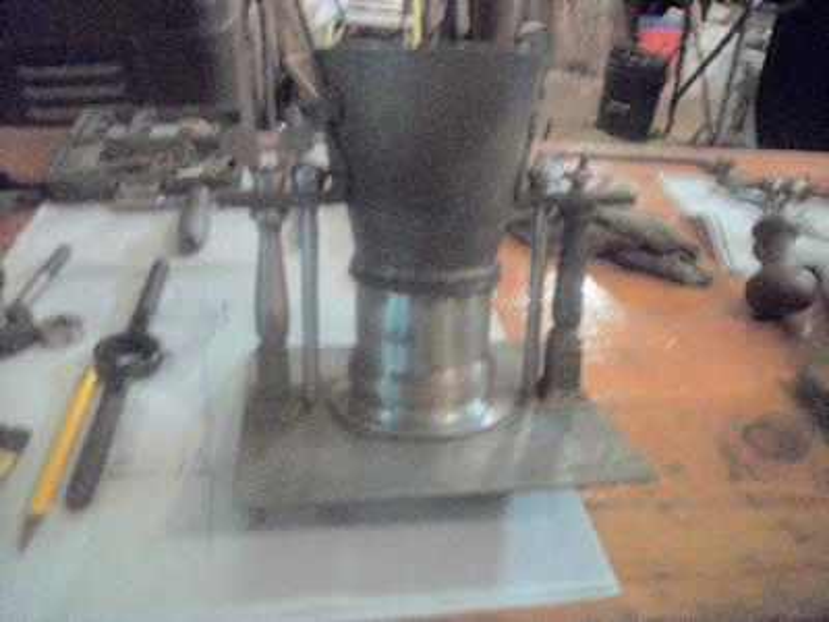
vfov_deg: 44.2
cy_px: 311
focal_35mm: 32
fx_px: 766
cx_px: 414
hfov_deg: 56.8
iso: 250
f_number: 2.9
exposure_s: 1/8
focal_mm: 5.7
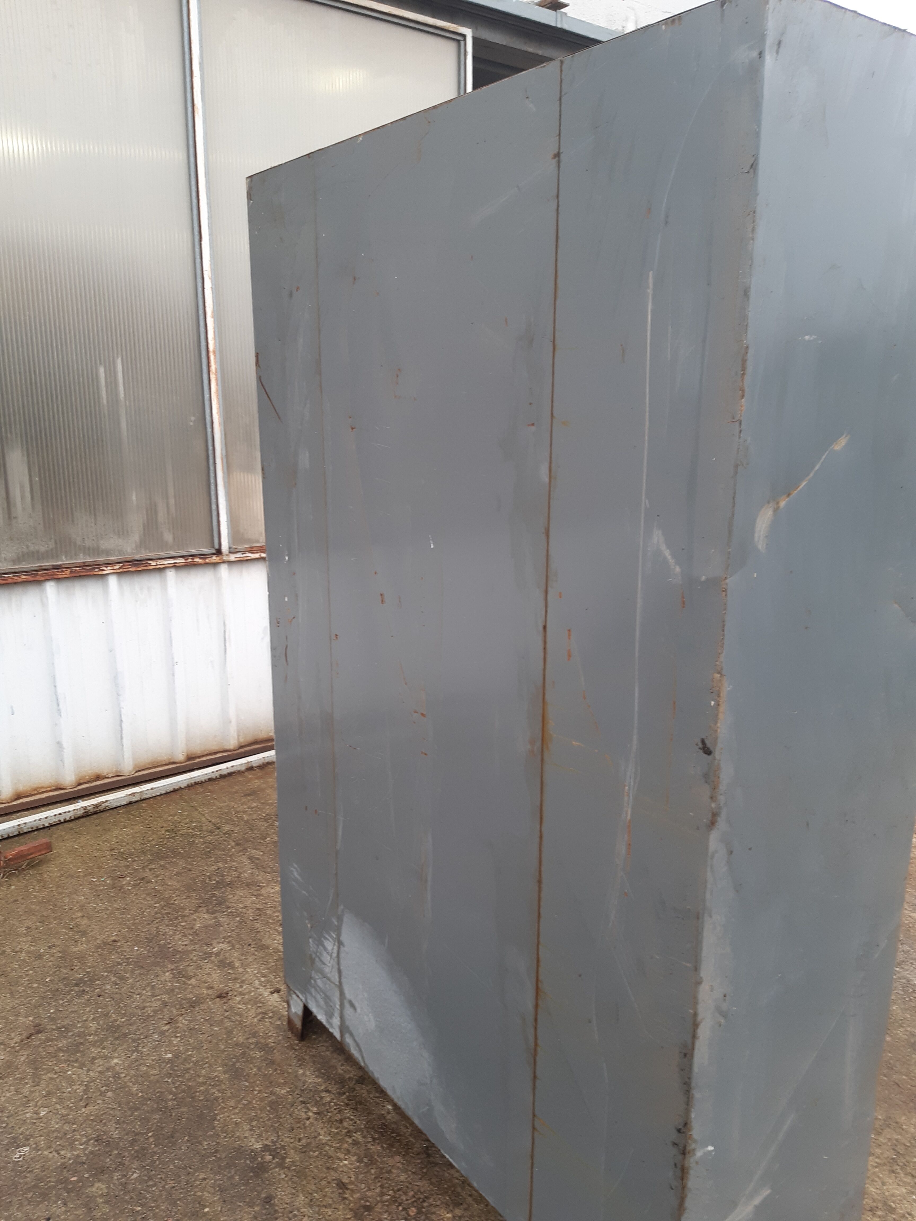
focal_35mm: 26
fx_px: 917
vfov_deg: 67.3
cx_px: 458
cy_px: 610
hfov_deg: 53.1
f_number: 1.7
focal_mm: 3.92
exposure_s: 1/50
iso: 64
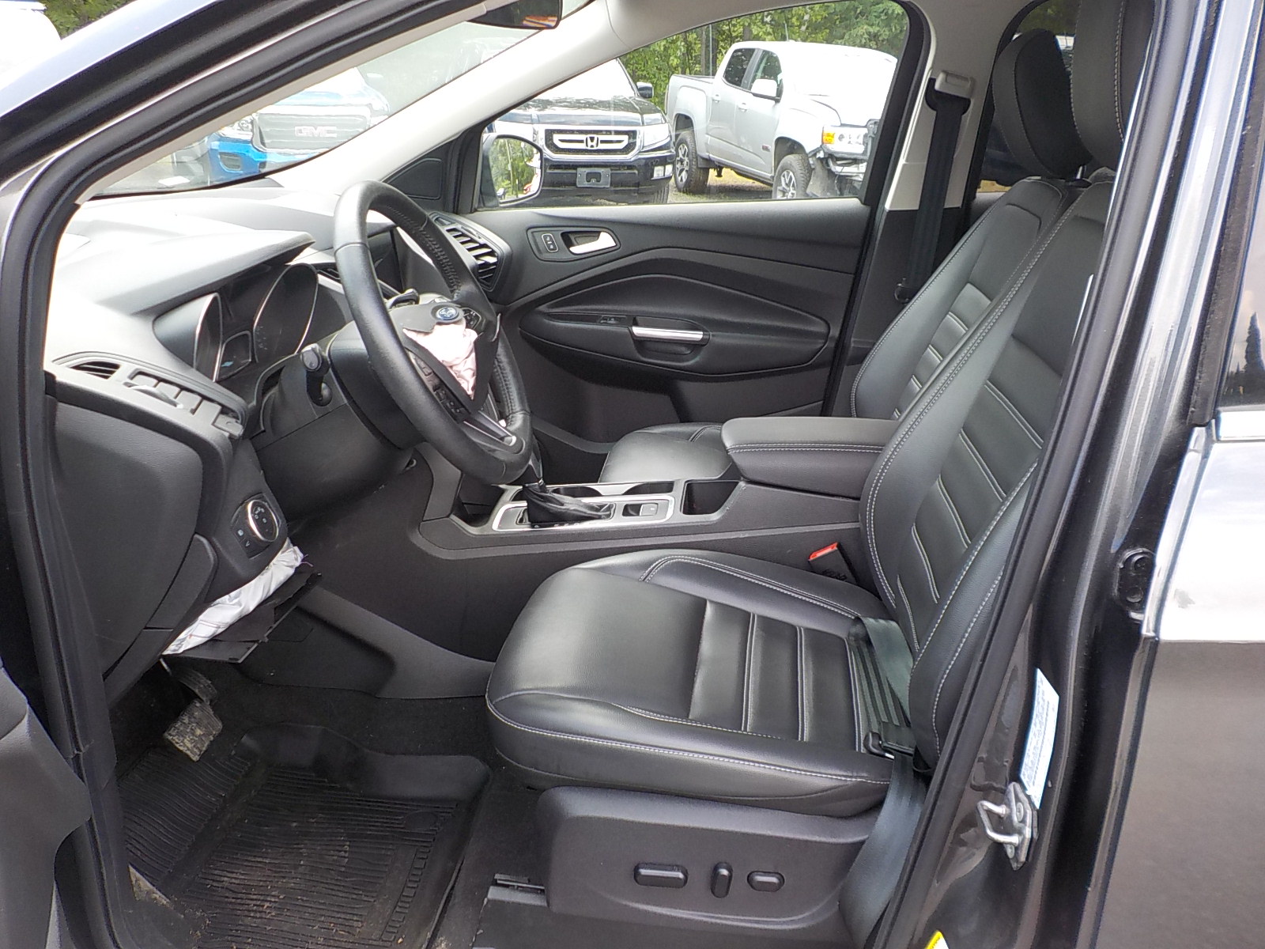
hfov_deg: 60.0
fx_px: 1096
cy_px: 474
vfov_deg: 46.8
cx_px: 632
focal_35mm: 30
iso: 125
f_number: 3.3
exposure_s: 1/80
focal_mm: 4.1
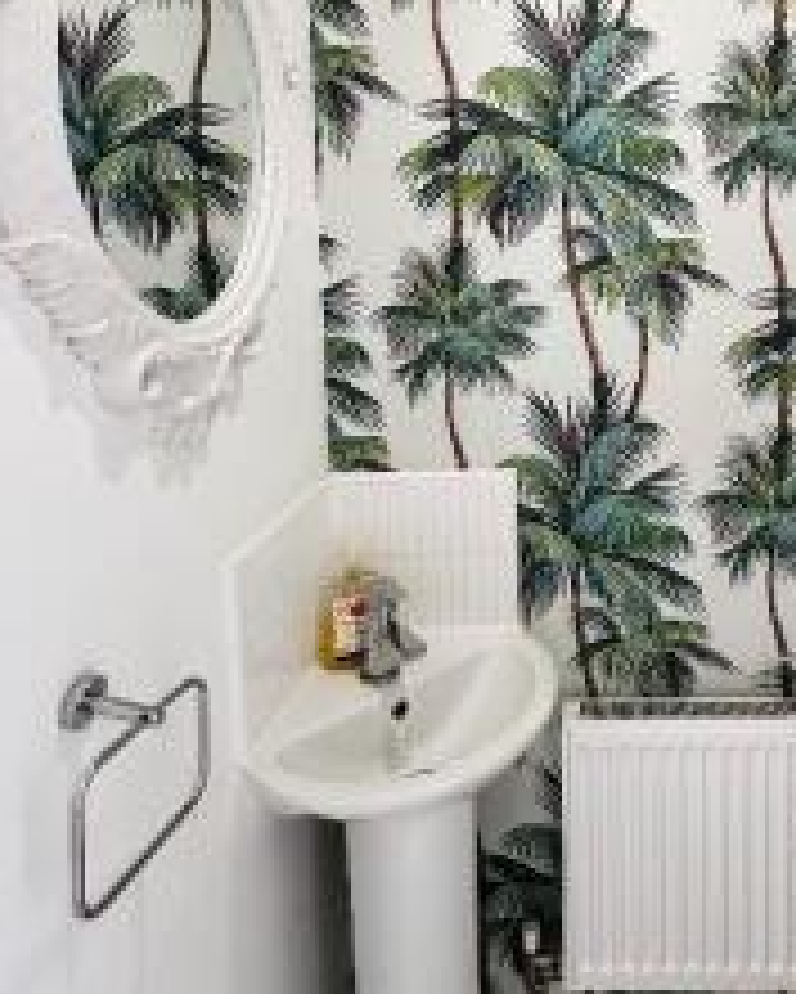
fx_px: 795
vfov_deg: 60.8
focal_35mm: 27
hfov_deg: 50.3
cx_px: 625
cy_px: 259
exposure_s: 1/50
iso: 160
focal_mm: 2.22
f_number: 2.2
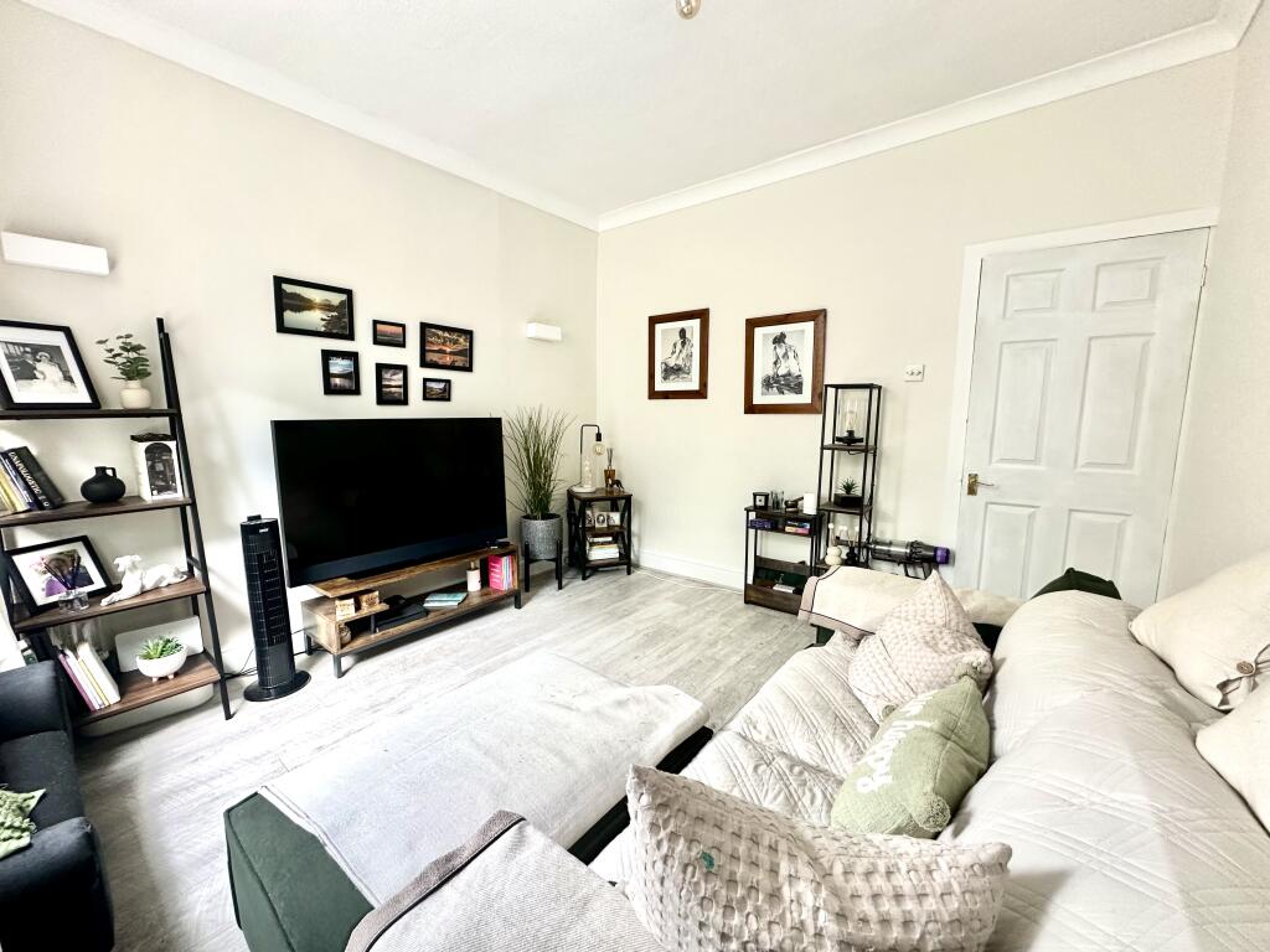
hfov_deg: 102.1
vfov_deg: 85.7
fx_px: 514
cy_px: 476
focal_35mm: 14
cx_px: 635
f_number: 2.2
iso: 160
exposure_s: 1/99
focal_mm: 2.22
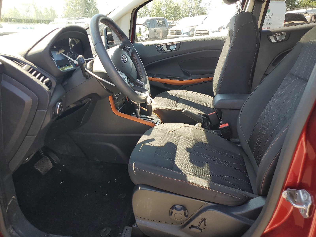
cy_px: 118
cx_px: 158
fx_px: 237
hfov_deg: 67.3
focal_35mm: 26
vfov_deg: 53.1
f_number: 1.5
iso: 50
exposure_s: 1/286
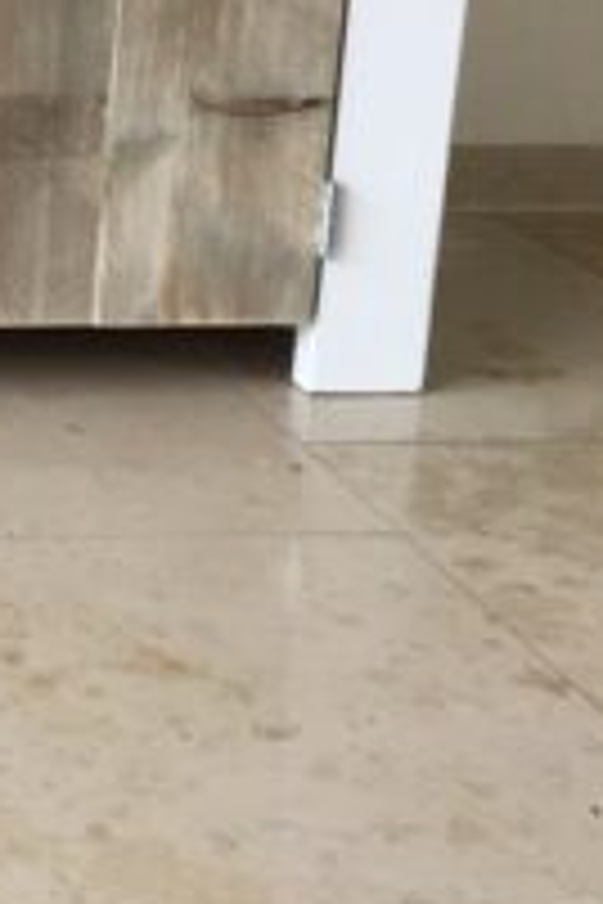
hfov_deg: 12.9
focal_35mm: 90
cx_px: -652
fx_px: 2261
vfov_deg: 21.9
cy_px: 31
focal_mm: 4.15
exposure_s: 1/50
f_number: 2.2
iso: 32
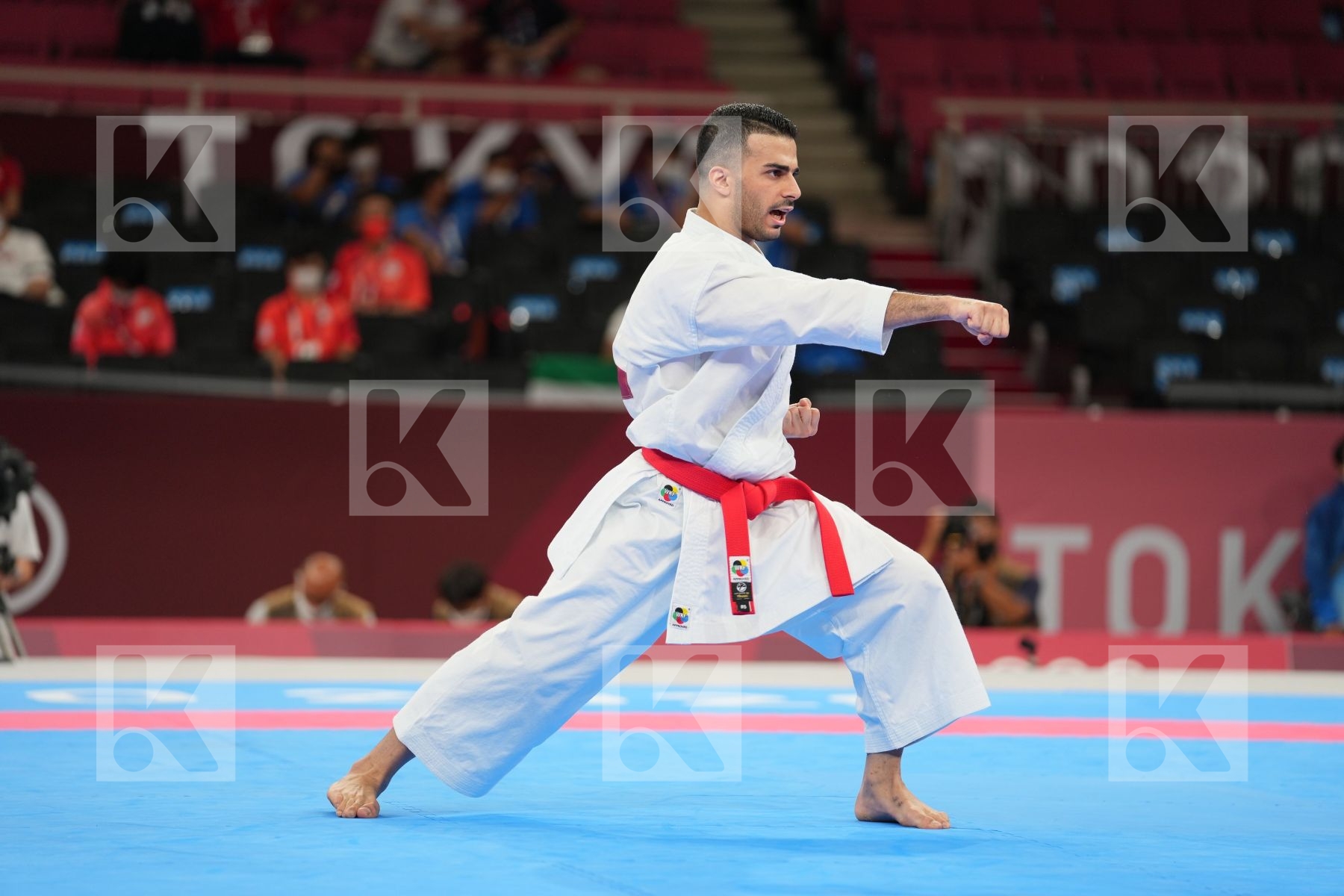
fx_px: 5936
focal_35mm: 159
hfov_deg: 12.9
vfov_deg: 8.6
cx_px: 672
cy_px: 448
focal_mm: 159
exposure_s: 1/500
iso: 400
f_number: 2.8
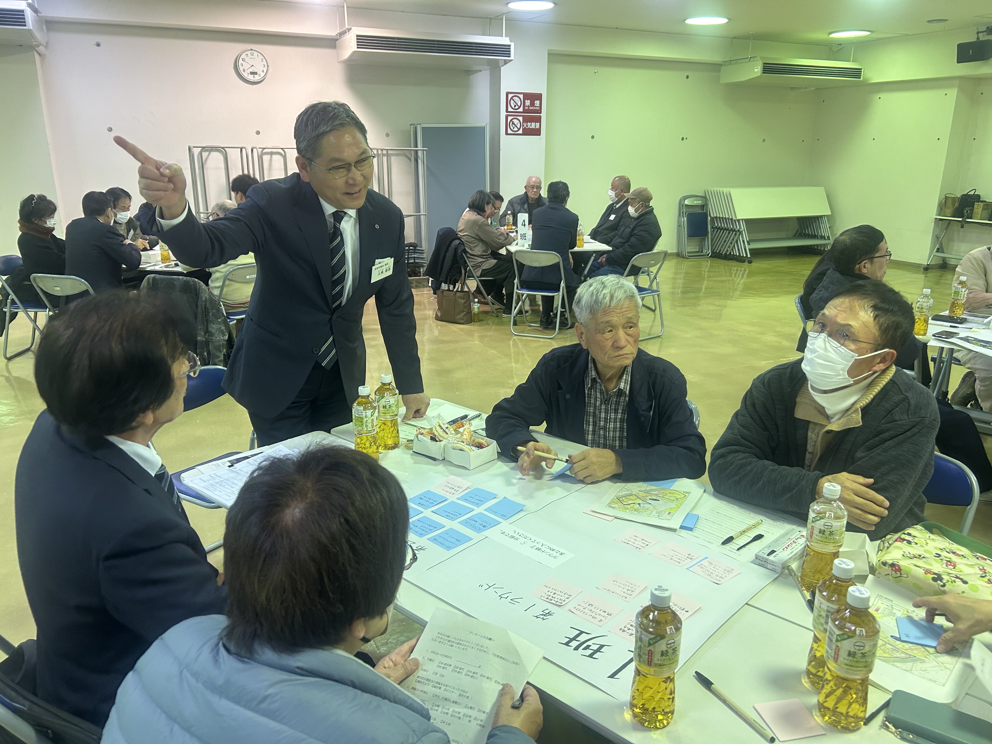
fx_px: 745
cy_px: 372
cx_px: 496
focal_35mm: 26
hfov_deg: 67.3
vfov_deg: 53.1
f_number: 1.5
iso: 125
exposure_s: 1/60
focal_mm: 5.7
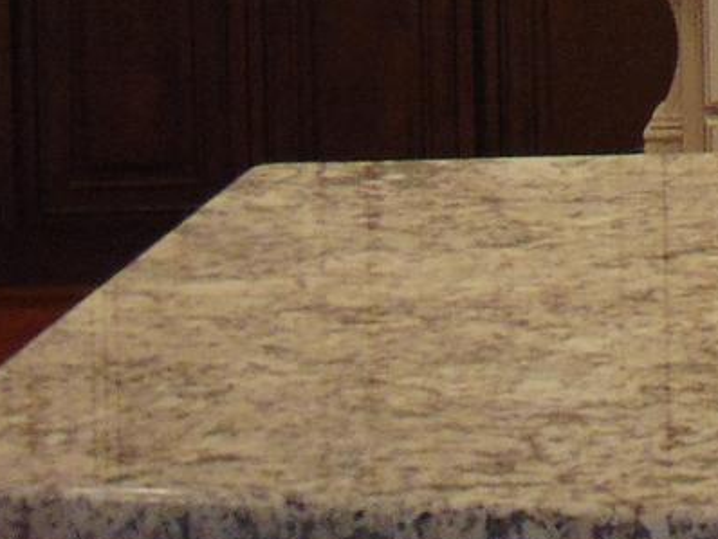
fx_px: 4483
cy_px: -617
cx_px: 1653
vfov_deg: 6.6
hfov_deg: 8.5
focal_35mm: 216
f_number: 3.3
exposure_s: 1/30
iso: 100
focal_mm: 7.6
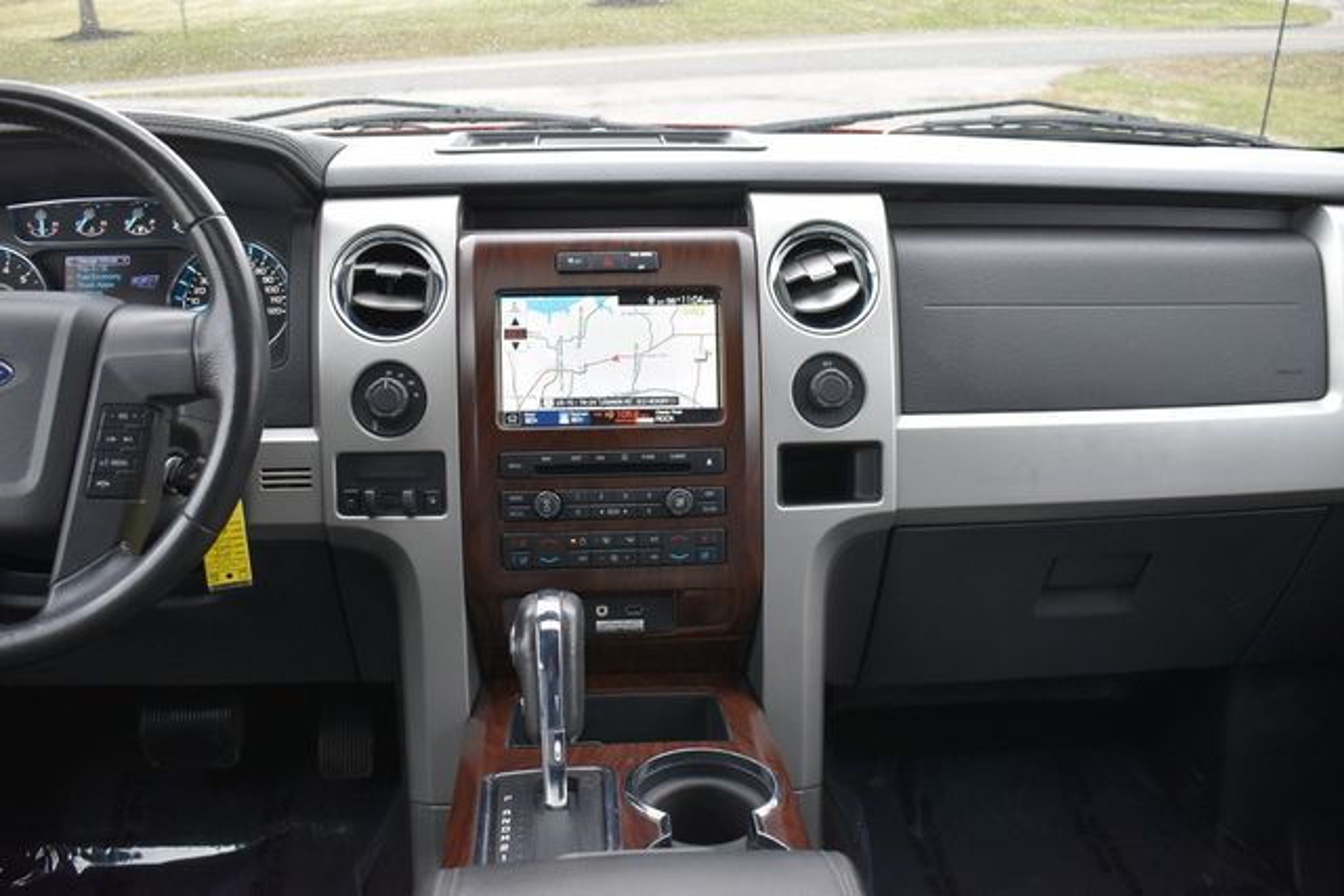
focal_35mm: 36
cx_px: 672
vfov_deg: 36.9
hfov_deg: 53.1
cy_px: 448
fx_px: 1344
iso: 800
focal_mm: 24
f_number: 4
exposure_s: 1/200
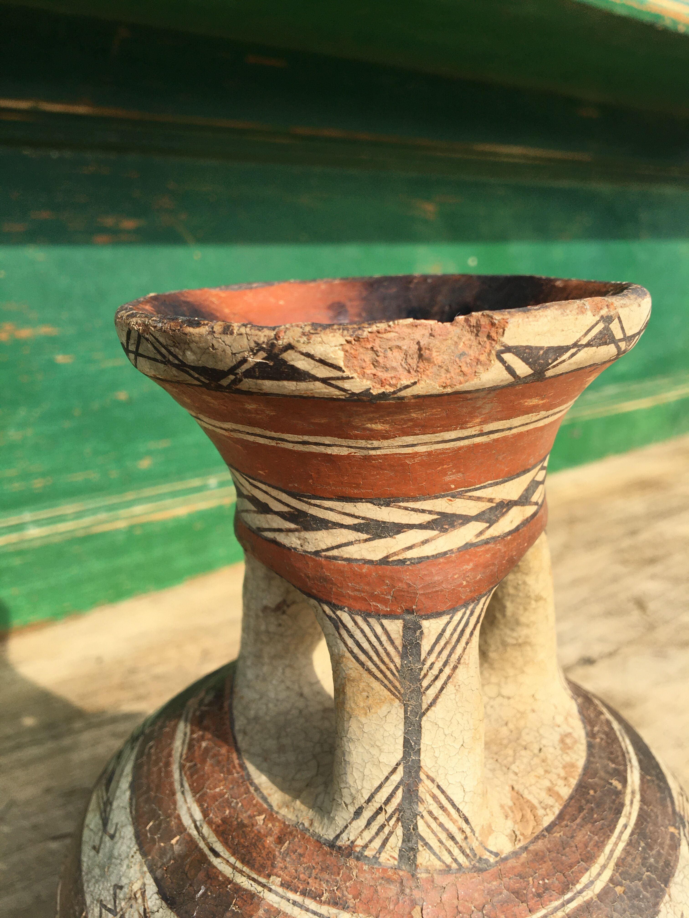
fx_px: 770
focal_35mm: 29
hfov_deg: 48.2
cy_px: 459
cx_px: 344
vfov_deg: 61.7
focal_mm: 4.15
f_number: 2.2
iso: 25
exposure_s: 1/999
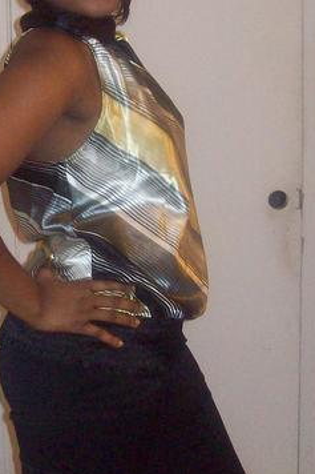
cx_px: 109
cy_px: 192
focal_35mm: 84
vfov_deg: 24.2
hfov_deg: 16.2
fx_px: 1103
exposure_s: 1/32
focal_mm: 6
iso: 200
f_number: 2.7
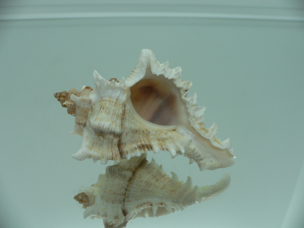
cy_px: 114
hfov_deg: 52.6
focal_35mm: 35
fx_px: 307
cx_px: 152
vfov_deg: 40.7
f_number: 2.8
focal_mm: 4.6
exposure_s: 1/80
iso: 80
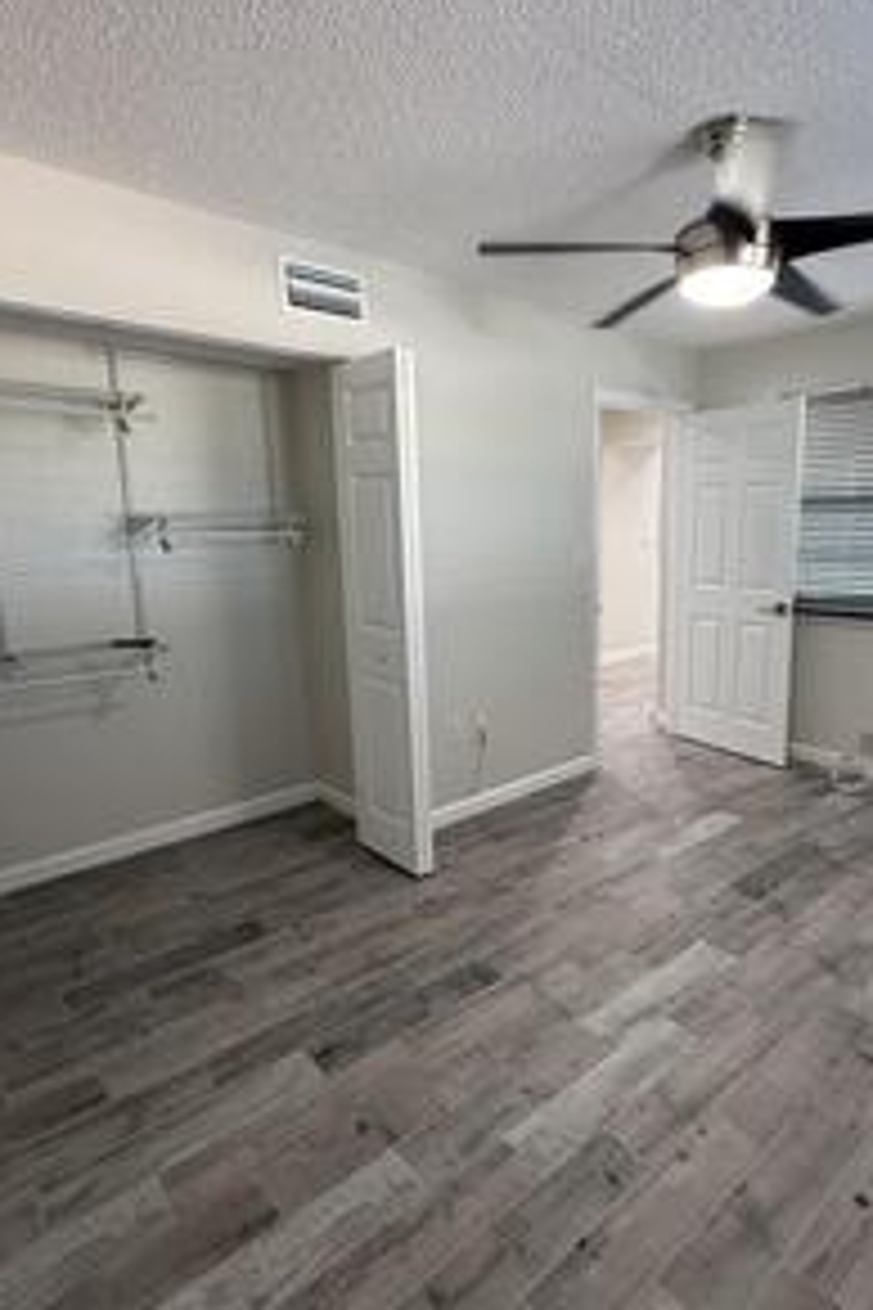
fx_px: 727
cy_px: 653
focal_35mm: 20
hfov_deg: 60.7
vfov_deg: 84.0
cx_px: 567
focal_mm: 2.22
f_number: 2.2
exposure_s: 1/60
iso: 250
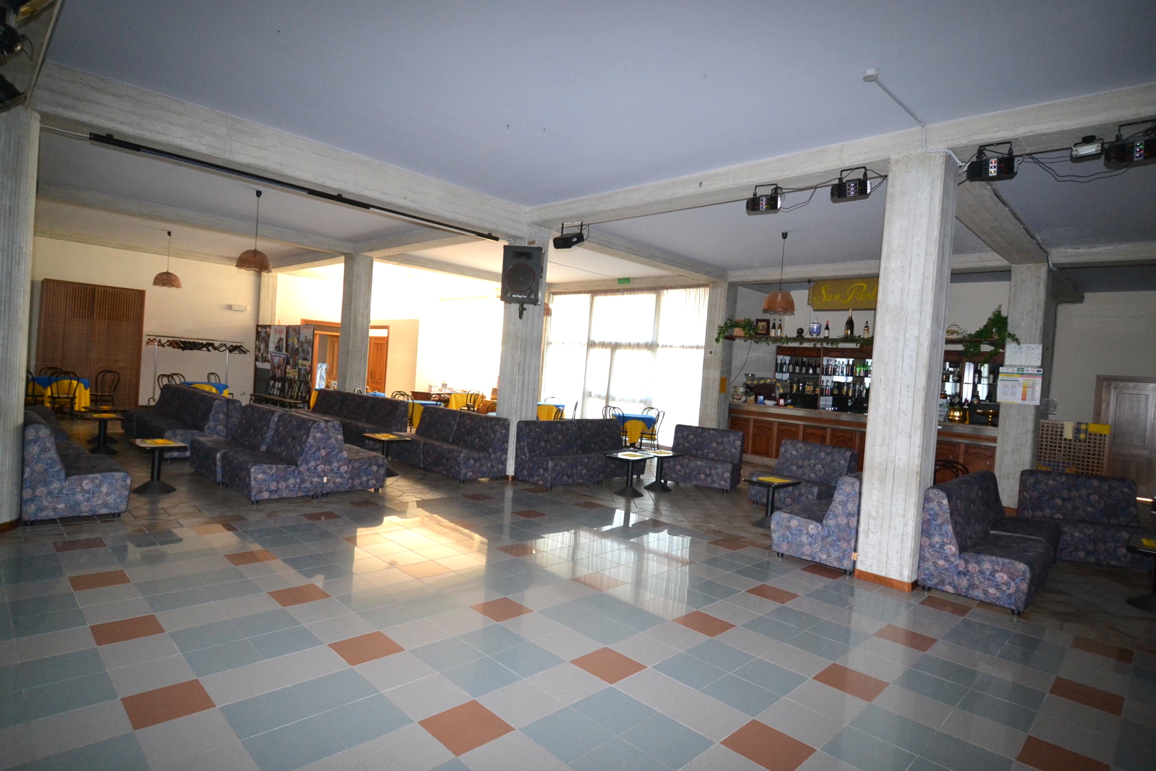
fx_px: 578
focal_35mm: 18
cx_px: 578
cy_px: 386
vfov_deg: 67.4
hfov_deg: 90.0
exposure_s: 1/60
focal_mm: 12
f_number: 4
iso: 1800
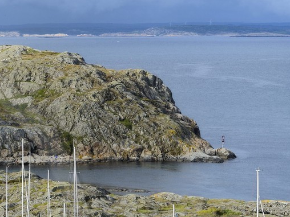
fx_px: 2027
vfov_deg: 6.1
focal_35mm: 242
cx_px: -142
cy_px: 264
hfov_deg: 8.0
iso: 200
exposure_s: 1/320
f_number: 8
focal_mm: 80
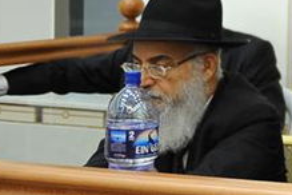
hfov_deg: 8.6
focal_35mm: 198
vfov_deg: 6.9
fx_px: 1606
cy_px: -64
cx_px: 871
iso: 1600
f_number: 2.8
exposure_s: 1/200
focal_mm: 31
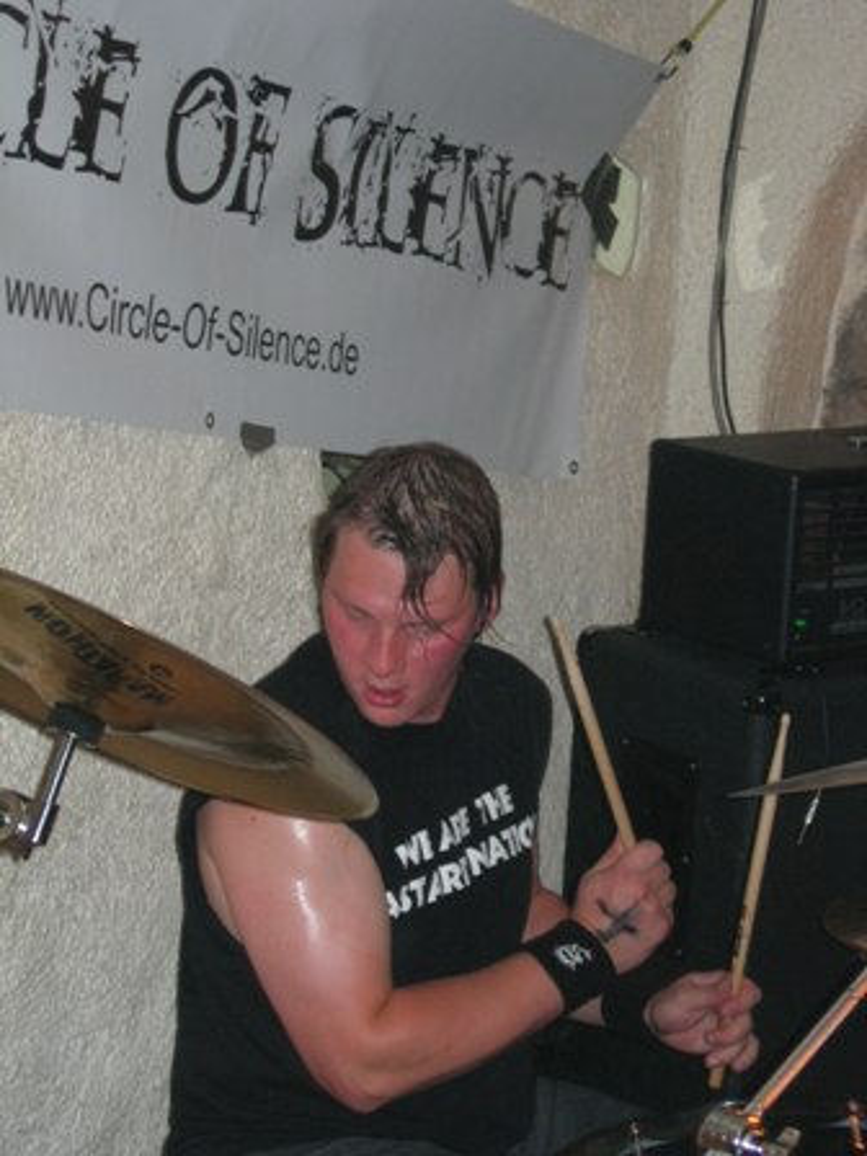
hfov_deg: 13.1
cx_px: 434
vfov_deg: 17.4
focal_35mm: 113
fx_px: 3774
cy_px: 578
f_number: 4.9
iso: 165
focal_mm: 23.4
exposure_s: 1/60.1
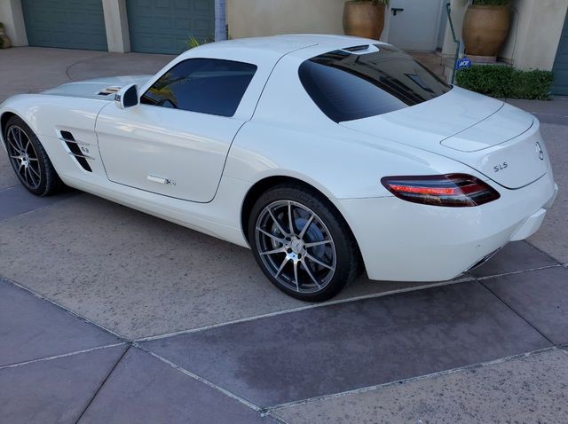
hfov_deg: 67.4
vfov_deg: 52.9
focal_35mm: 26
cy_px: 212
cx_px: 284
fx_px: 426
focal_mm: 4.3
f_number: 2.4
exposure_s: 1/381
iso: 50
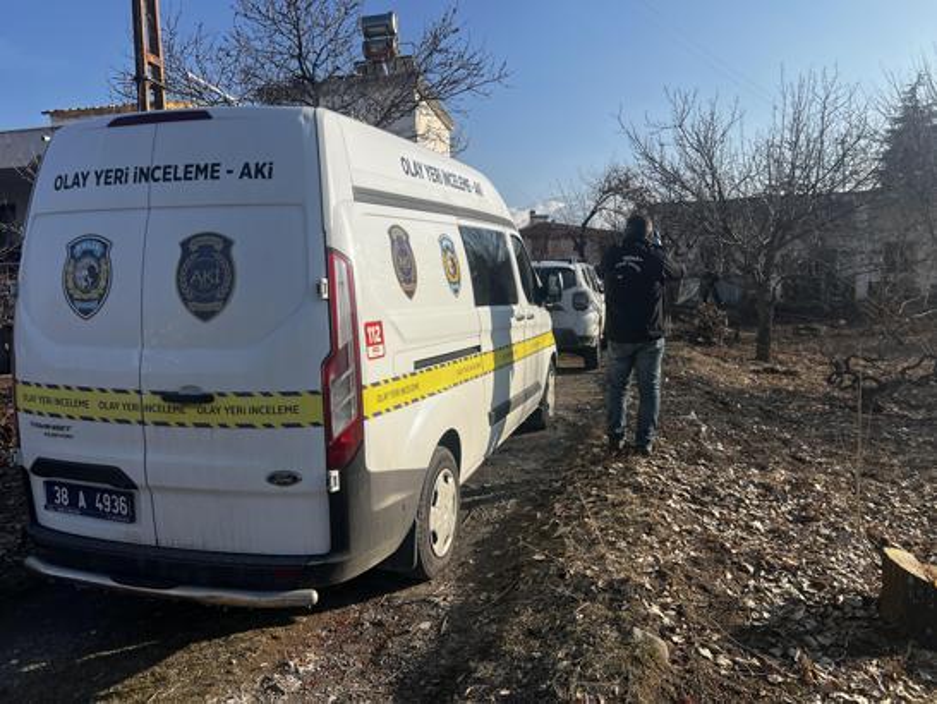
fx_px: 704
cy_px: 352
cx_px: 468
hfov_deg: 67.3
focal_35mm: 26
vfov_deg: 53.1
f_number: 1.5
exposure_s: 1/3704
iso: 50
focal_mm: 5.7
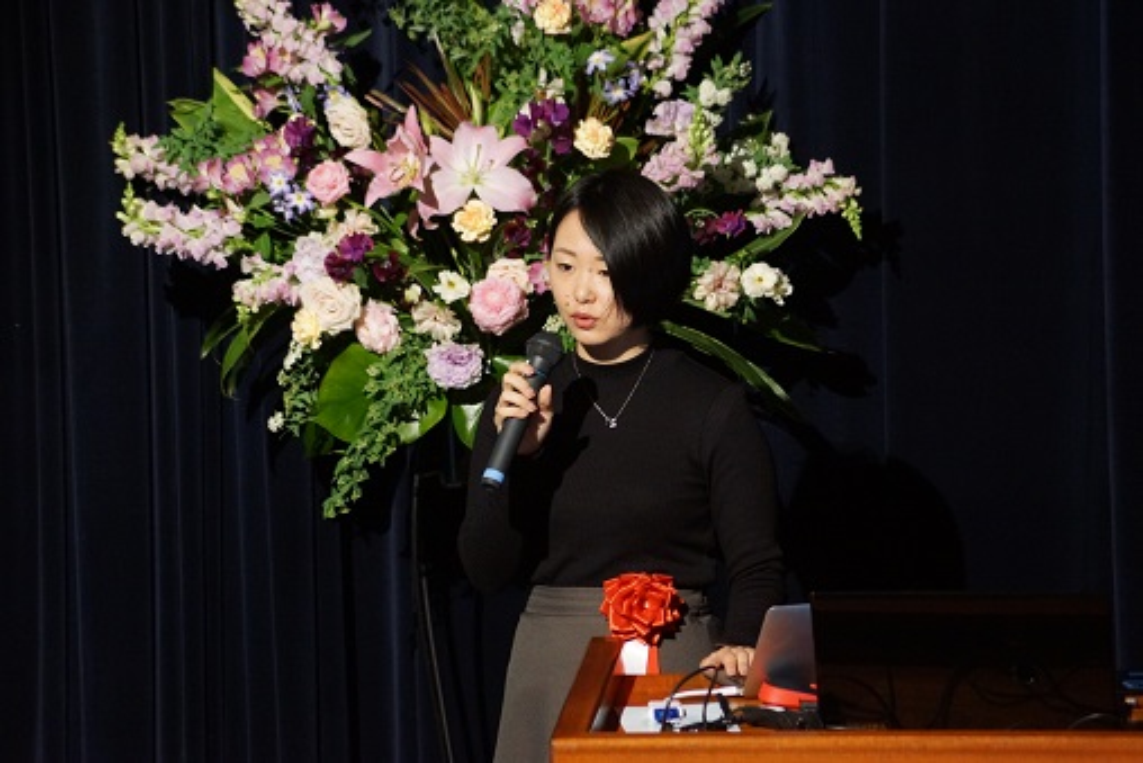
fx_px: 9527
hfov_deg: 6.9
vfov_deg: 4.6
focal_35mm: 300
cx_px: 572
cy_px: 382
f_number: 5.6
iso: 1600
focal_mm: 200
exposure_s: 1/25
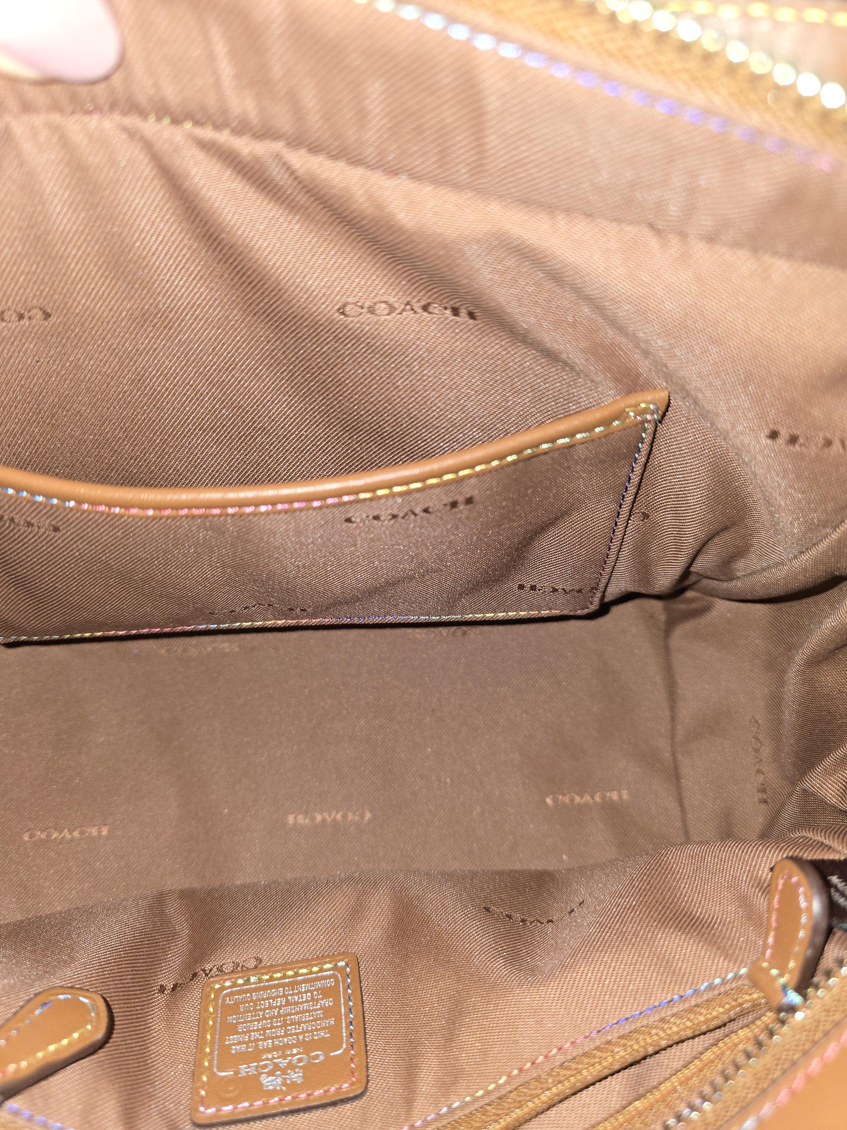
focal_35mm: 23
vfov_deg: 73.9
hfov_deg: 58.9
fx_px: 750
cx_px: 424
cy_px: 565
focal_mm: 6.3
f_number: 1.7
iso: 25
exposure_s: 1/50
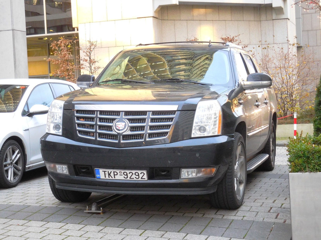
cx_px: 160
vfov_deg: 21.0
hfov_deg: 27.8
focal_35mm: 70
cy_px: 120
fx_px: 649
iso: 400
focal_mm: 12.6
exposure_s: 1/20
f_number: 4.7
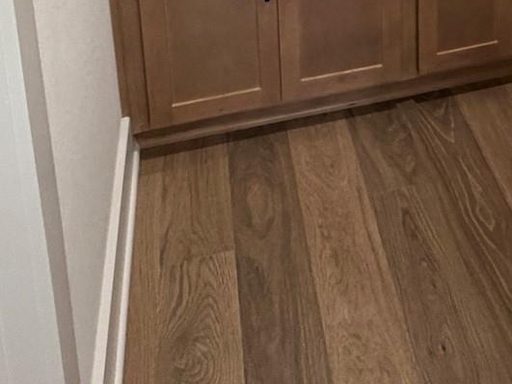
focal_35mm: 54
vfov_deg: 20.9
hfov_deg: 33.9
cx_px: 447
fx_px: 799
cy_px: -256
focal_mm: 2.22
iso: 320
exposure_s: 1/60
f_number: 2.2
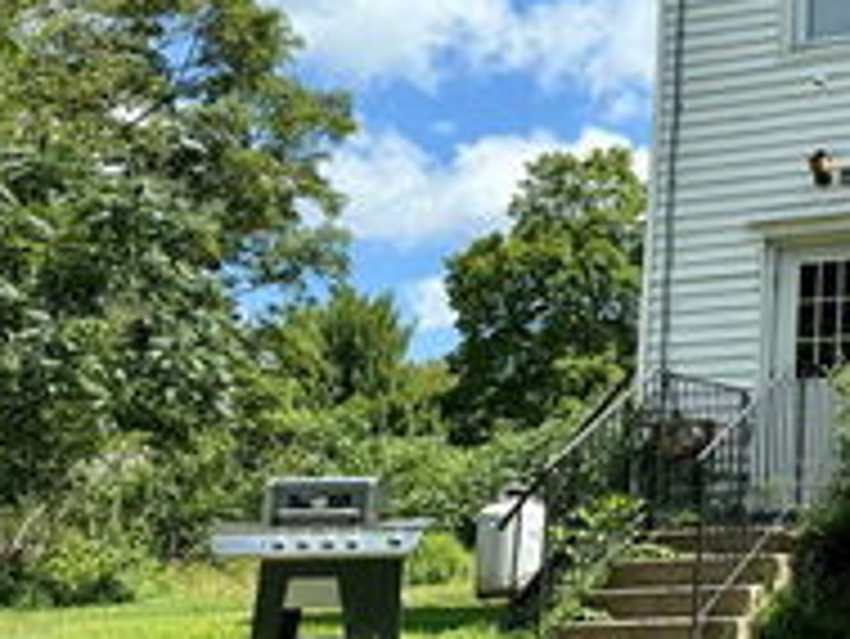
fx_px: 1597
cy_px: 212
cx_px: 1012
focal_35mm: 65
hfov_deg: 26.6
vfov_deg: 22.5
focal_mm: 6.76
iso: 80
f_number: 1.78
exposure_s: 1/2959
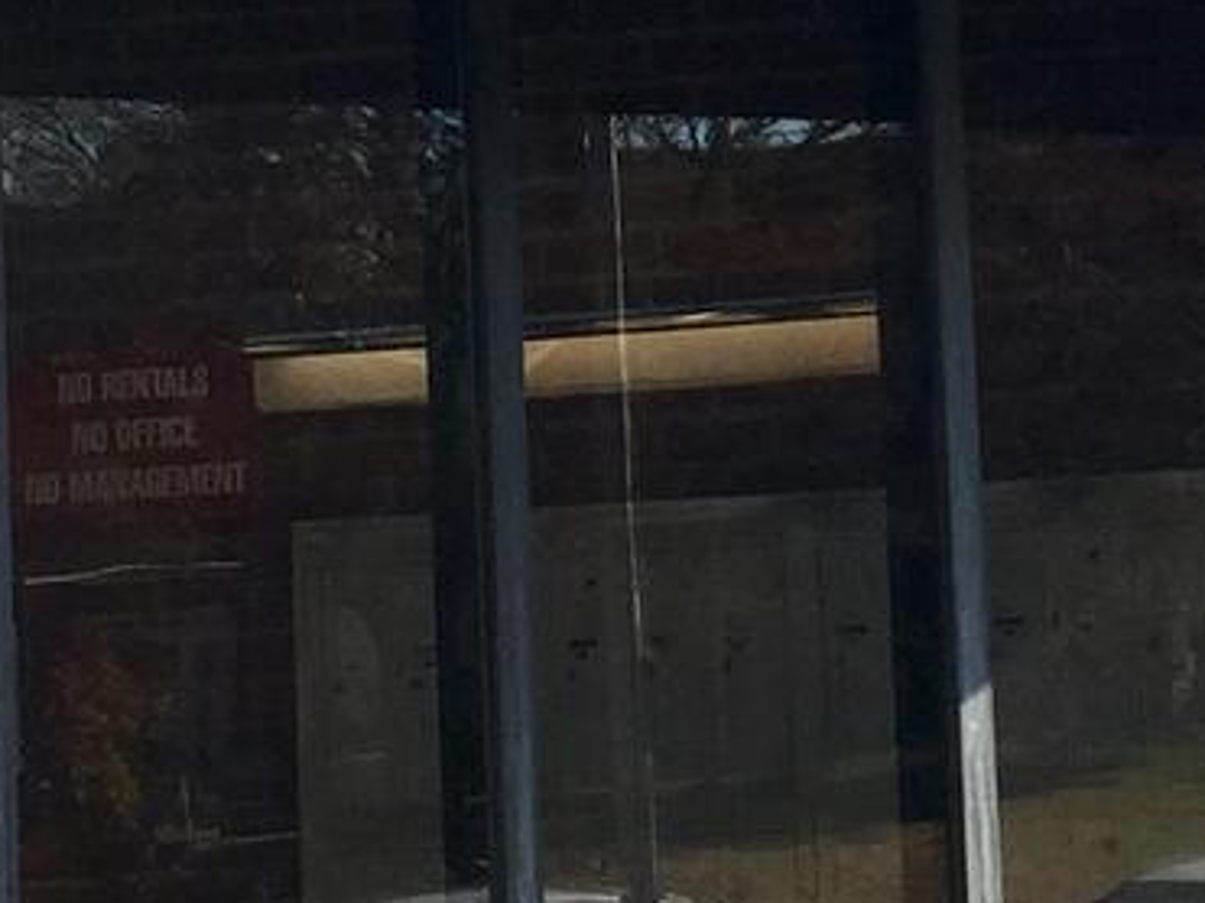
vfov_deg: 9.2
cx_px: 991
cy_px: -13
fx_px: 5568
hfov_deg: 12.3
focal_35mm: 160
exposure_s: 1/694
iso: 32
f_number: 2.2
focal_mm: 4.15
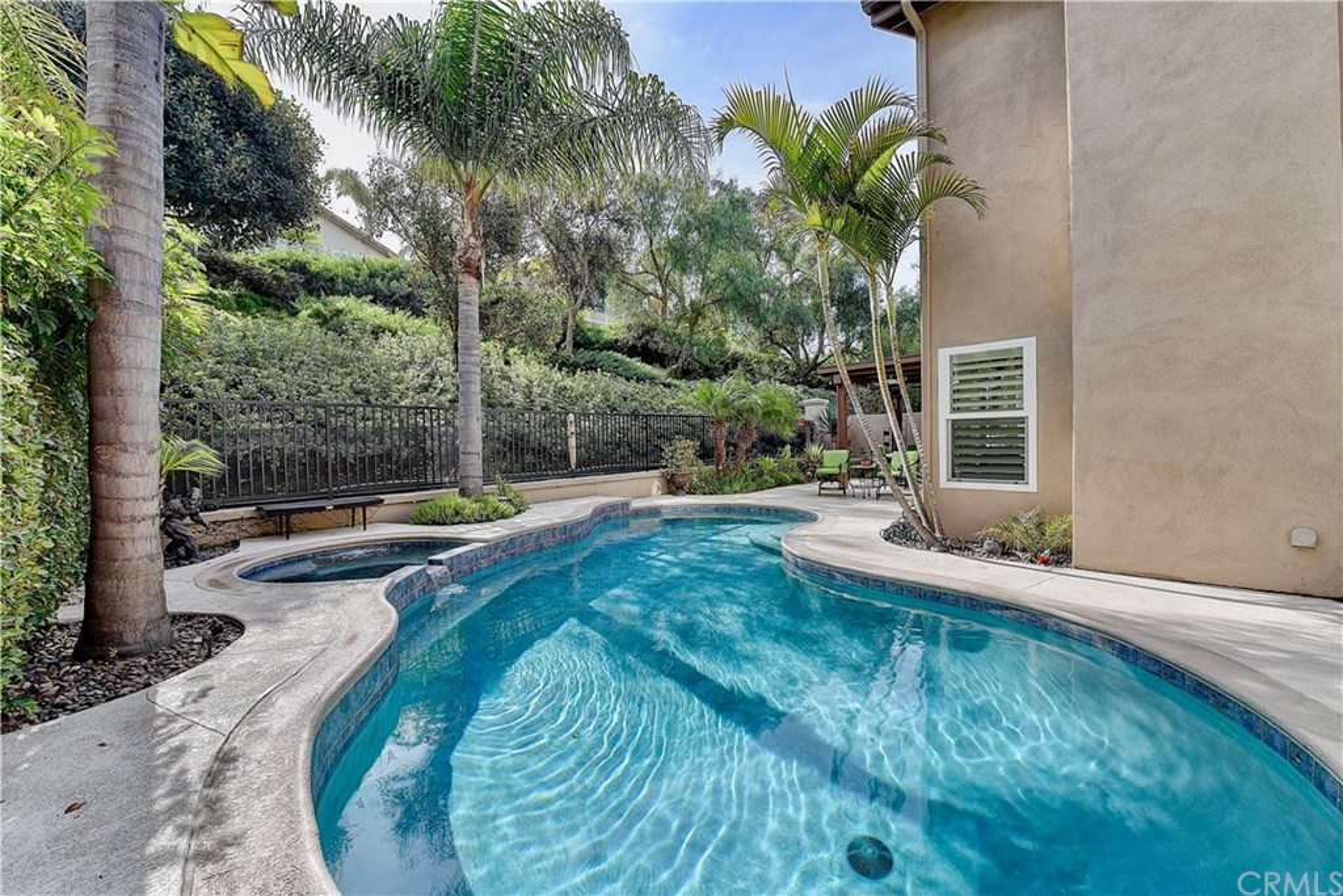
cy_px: 448
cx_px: 672
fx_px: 522
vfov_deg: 81.2
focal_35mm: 14
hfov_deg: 104.2
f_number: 7.1
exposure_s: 1/200
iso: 200
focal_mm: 14
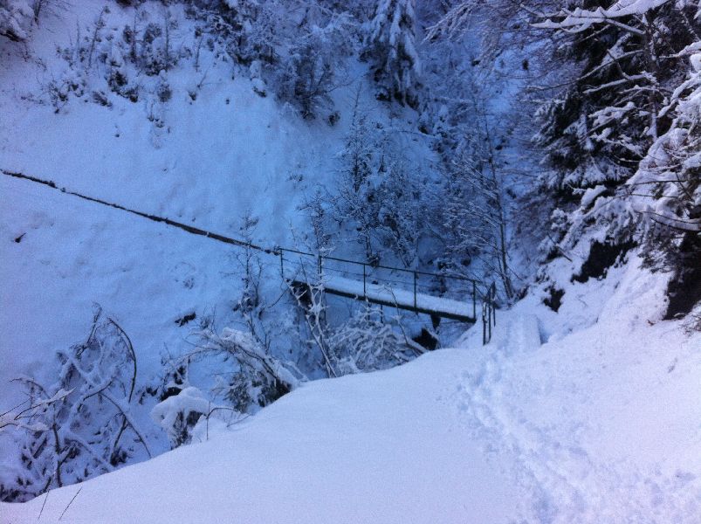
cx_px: 350
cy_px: 262
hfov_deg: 52.7
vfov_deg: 40.6
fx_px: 708
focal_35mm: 35
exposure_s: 1/363
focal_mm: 3.85
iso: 80
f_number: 2.8
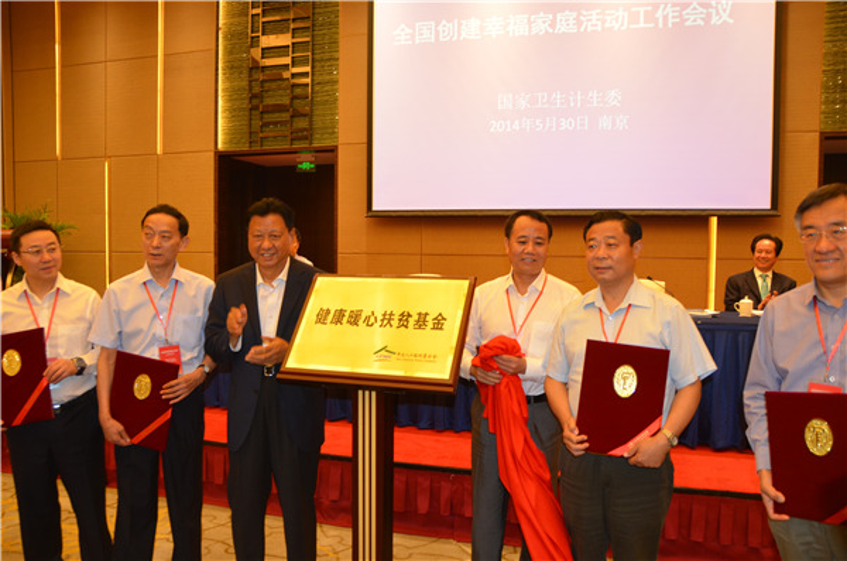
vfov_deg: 47.7
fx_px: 634
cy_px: 280
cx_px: 424
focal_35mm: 27
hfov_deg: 67.5
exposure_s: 1/60
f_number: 3.5
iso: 640
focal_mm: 18
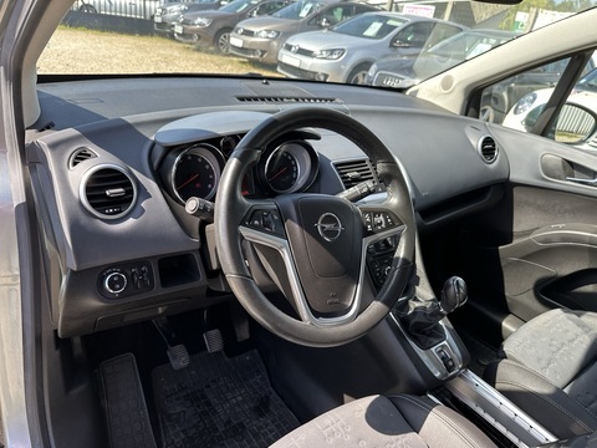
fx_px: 414
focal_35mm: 24
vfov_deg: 56.8
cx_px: 298
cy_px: 224
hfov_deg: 71.6
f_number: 1.78
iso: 80
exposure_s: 1/570
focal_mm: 6.86
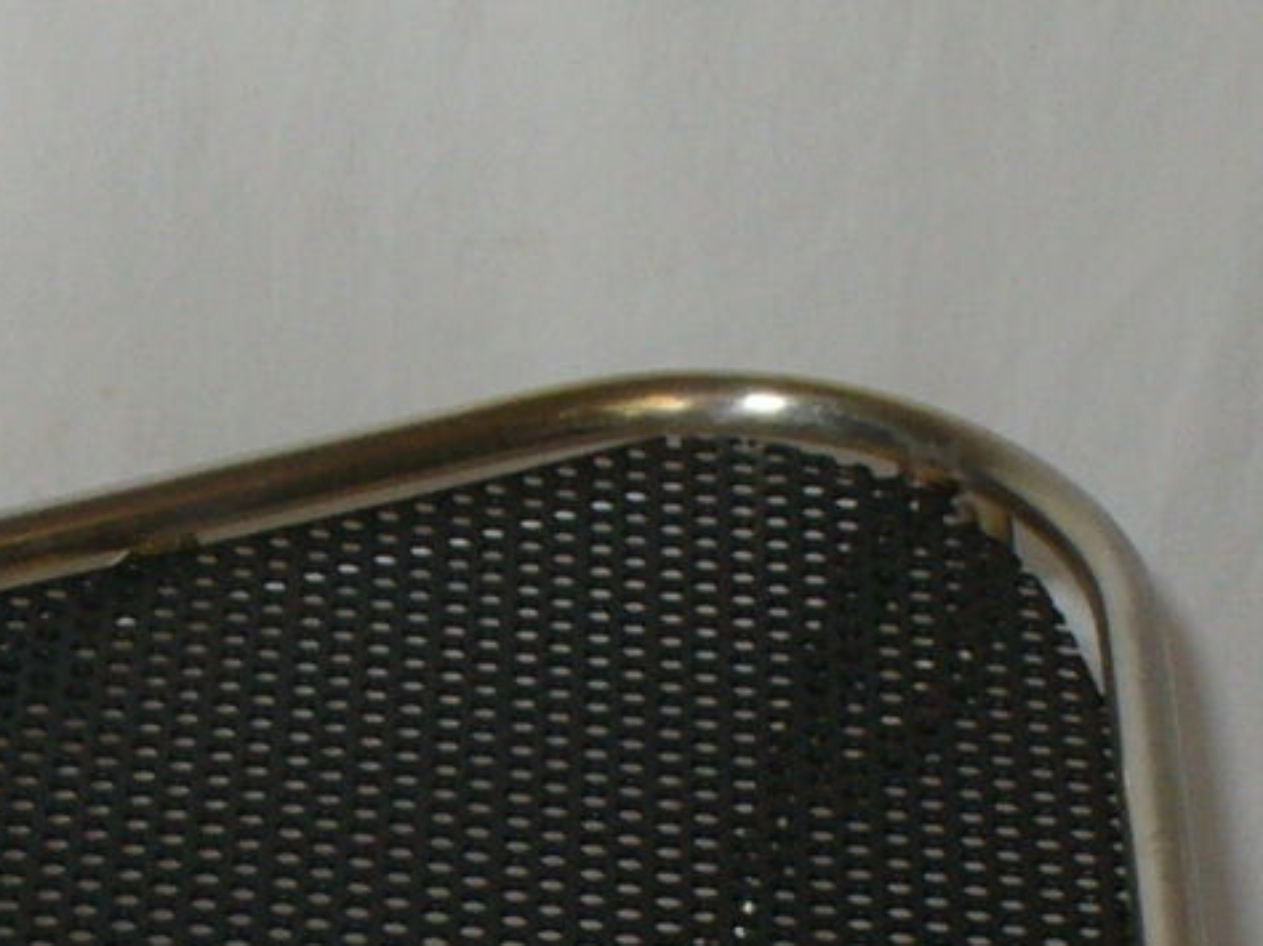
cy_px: 789
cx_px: 474
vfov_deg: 9.2
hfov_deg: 12.3
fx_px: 5835
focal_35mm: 160
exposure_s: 1/30
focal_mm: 6.1
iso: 100
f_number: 2.8
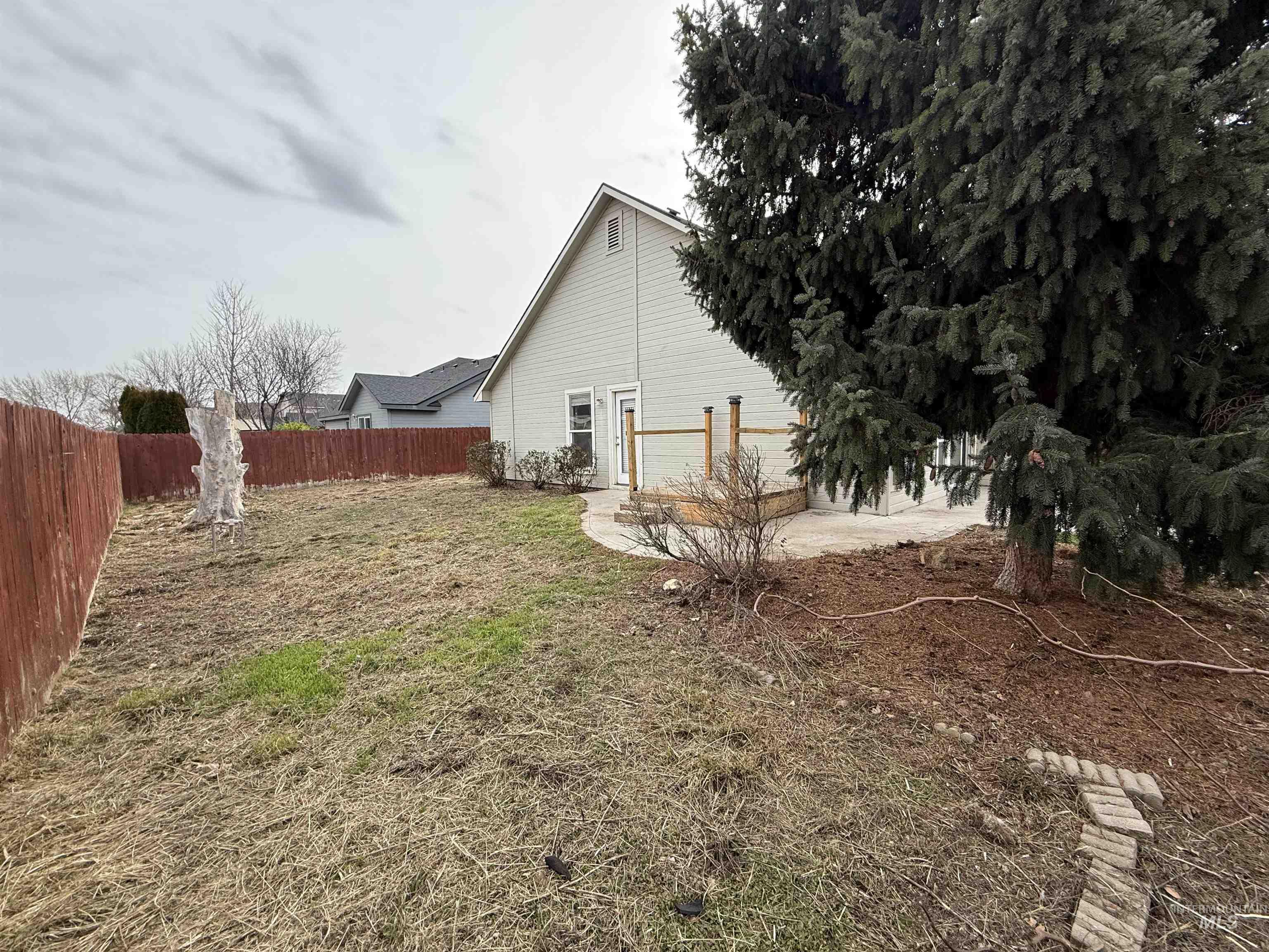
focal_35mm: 14
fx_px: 513
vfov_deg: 85.7
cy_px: 476
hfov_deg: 102.1
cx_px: 634
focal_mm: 2.22
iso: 64
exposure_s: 1/742
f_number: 2.2
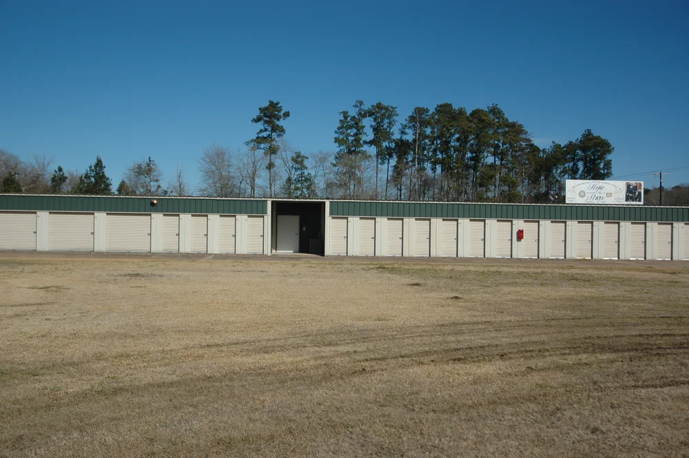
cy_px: 229
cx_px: 344
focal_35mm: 40
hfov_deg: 48.0
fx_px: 774
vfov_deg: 33.0
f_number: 3.8
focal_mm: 27
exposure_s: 1/3200
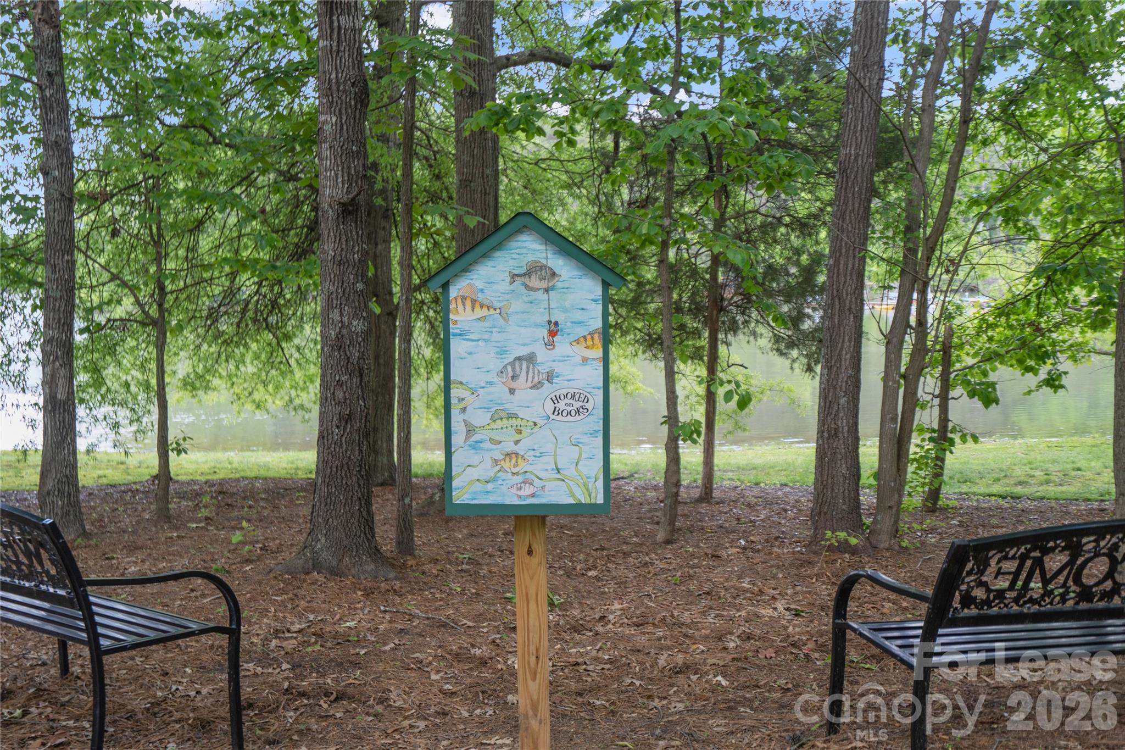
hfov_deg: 54.4
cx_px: 562
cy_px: 375
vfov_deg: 37.8
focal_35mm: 35
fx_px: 1094
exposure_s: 1/160
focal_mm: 35
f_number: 4
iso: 320
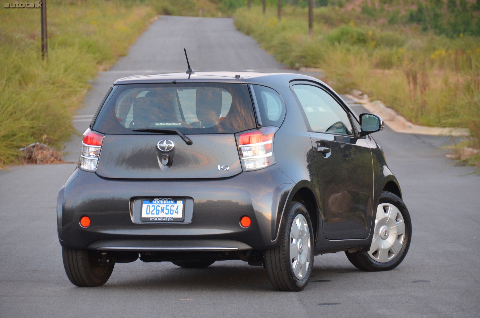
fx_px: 2694
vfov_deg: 6.8
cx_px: 240
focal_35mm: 202
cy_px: 159
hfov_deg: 10.2
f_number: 5.6
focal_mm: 135
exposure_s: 1/50
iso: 1600
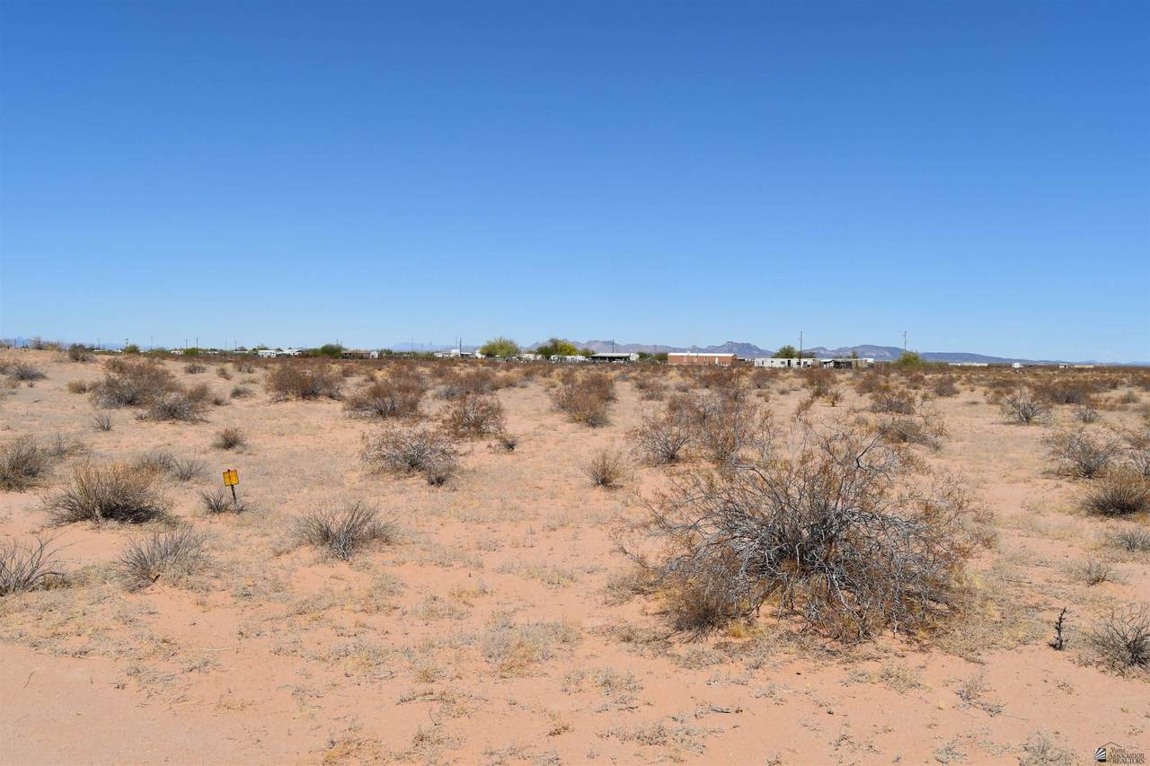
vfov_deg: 47.9
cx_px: 575
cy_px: 383
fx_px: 862
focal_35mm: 27
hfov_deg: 67.4
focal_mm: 18
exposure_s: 1/500
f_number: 11
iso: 200
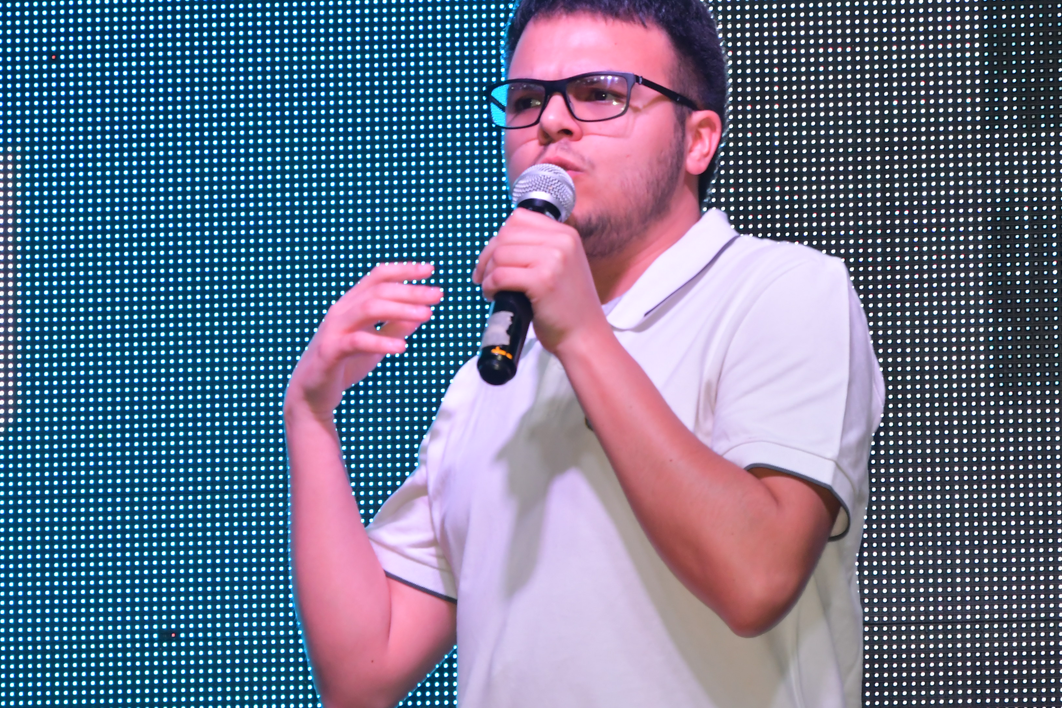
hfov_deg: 7.7
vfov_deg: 5.1
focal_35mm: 269
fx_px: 7935
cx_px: 568
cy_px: 307
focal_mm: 140
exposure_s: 1/200
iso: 1600
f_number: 10
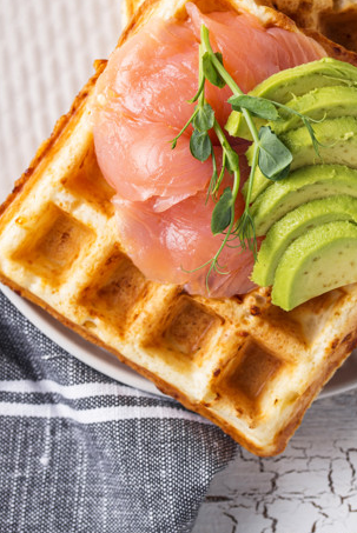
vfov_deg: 9.5
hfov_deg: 6.3
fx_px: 3220
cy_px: 170
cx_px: 267
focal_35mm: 217
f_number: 9
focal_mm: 105
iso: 100
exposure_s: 1/125
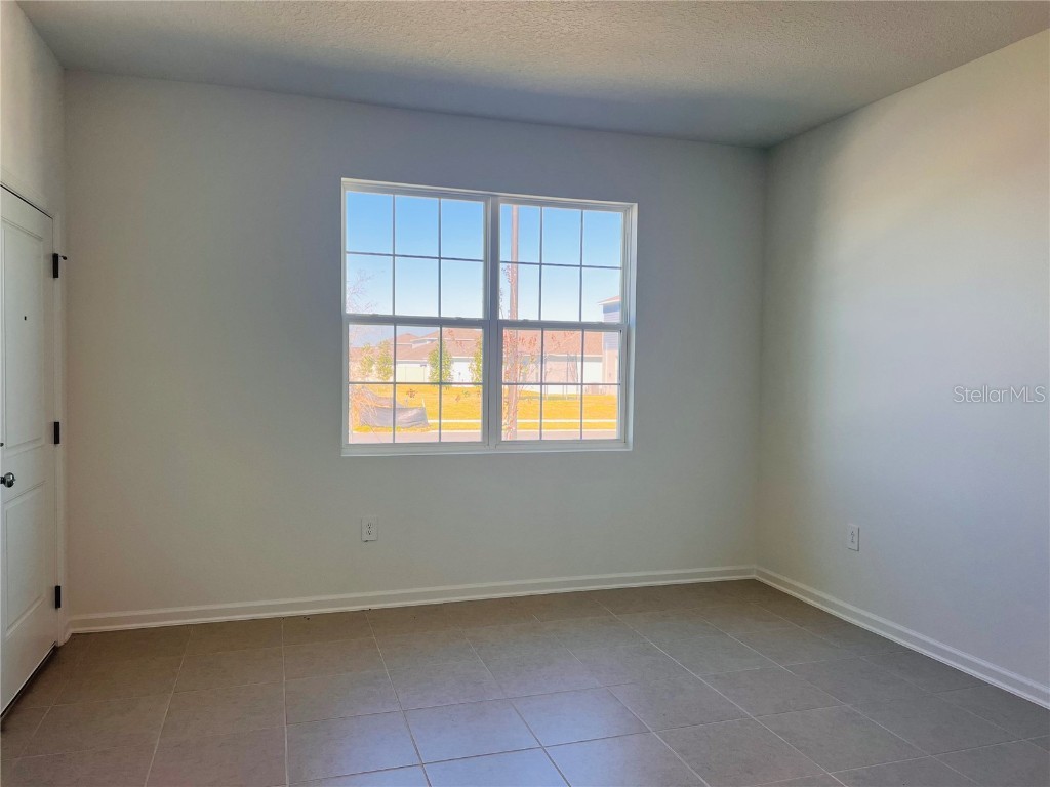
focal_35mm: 26
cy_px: 394
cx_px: 525
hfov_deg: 67.3
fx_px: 789
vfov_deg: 53.1
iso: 50
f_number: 1.5
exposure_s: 1/289
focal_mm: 5.7
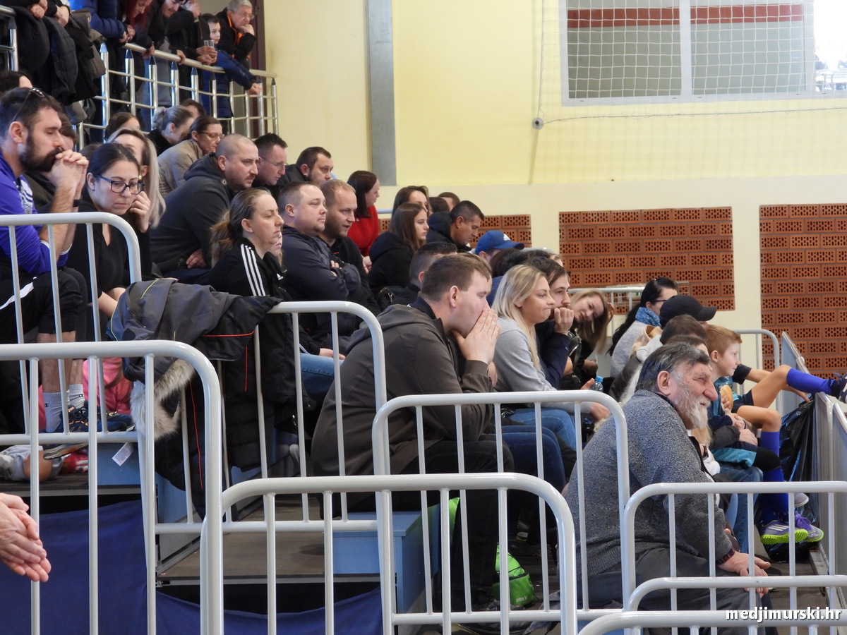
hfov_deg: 13.6
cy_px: 318
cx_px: 424
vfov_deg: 10.2
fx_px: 3548
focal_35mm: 145
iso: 400
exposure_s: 1/30
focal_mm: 26.1
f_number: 4
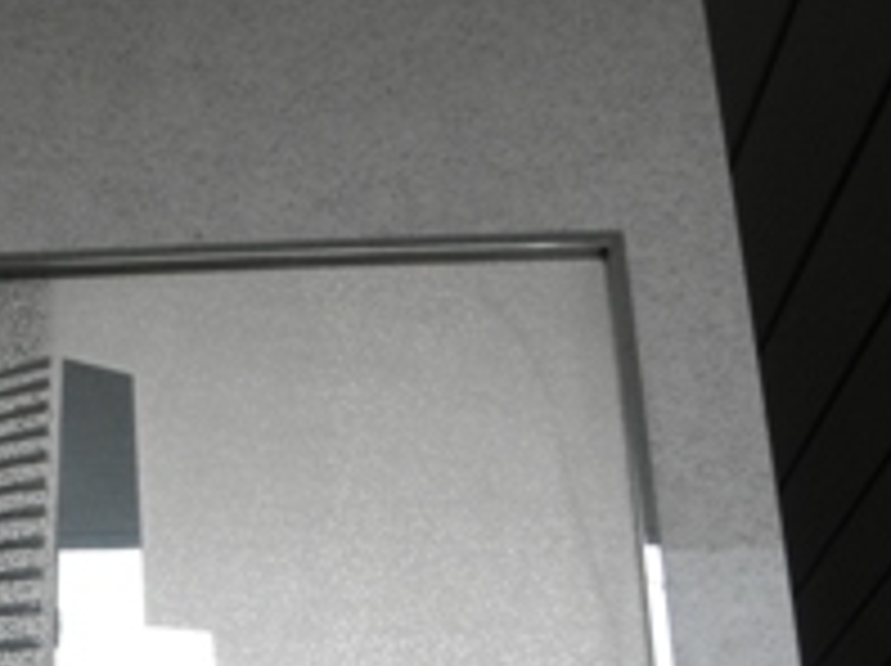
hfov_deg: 27.4
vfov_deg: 20.7
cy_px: 693
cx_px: 54
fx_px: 1748
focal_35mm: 68
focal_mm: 5
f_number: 3
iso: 80
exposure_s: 1/30
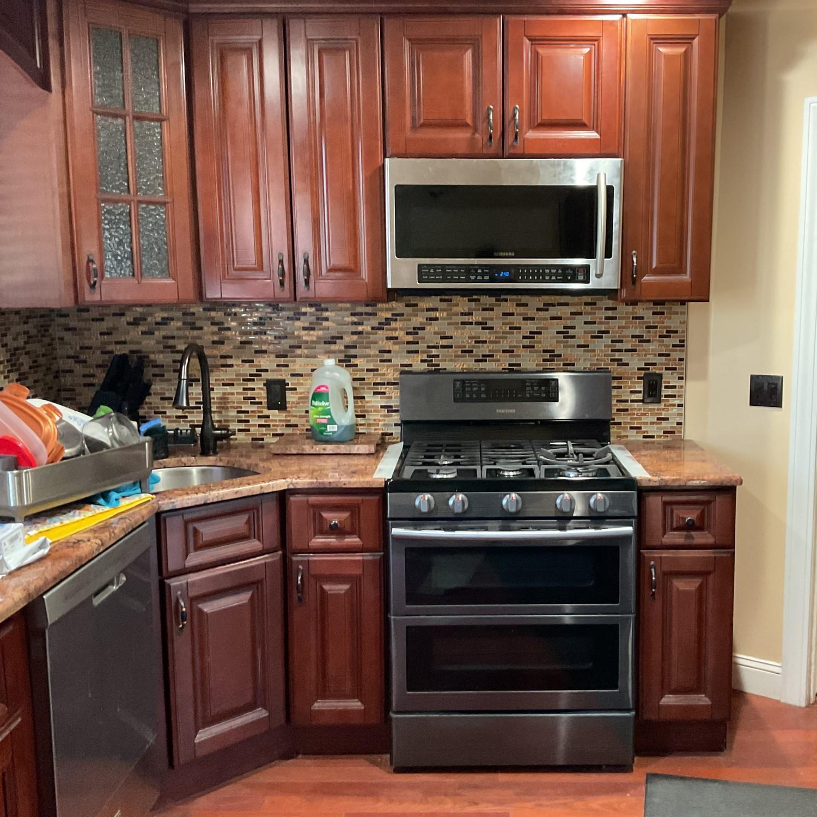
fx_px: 935
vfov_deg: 47.2
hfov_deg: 47.0
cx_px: 490
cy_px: 406
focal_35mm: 35
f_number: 1.8
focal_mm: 3
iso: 320
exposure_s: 1/30
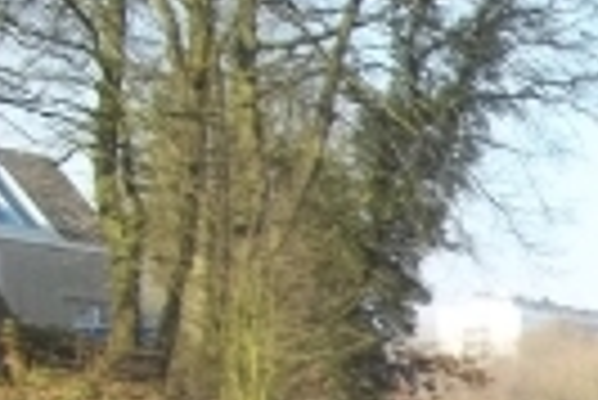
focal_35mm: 150
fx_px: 2494
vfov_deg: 8.4
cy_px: 942
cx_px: 1084
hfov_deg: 12.5
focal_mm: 5.7
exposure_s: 1/320
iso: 64
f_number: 2.9
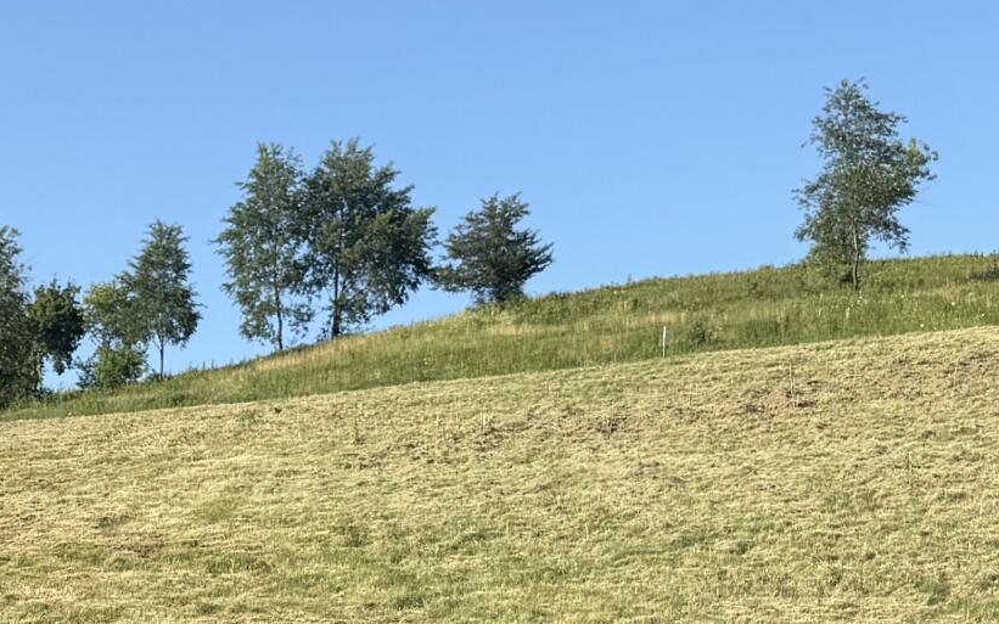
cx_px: -221
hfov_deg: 20.7
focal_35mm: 93
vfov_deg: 13.4
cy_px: 872
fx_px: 2532
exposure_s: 1/2611
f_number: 1.78
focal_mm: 6.76
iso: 80
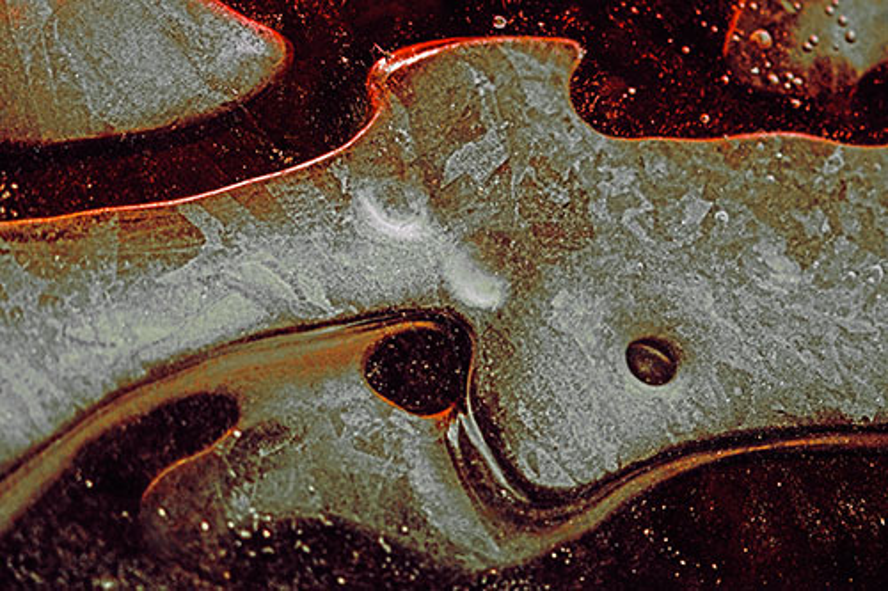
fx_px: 5178
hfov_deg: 9.8
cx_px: 444
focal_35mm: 210
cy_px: 296
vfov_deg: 6.5
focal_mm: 210
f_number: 6
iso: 360
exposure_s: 1/250
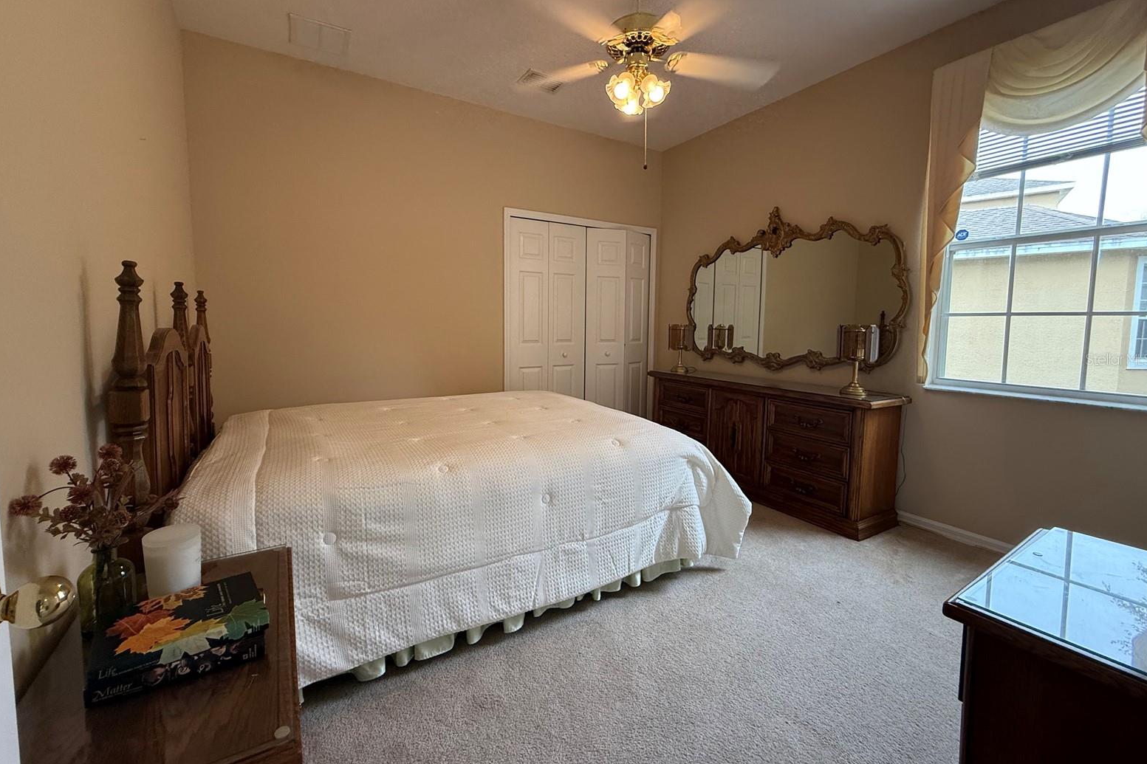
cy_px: 359
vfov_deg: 77.2
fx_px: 478
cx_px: 564
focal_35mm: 15
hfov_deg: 100.4
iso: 320
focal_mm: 2.22
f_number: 2.2
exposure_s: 1/120
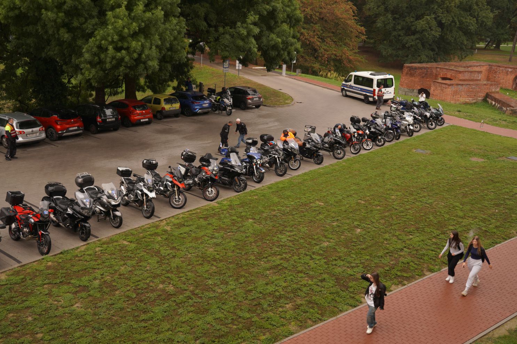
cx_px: 258
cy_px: 172
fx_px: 543
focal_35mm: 38
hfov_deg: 50.9
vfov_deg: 35.2
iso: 100
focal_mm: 25.2
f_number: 5
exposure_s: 1/100
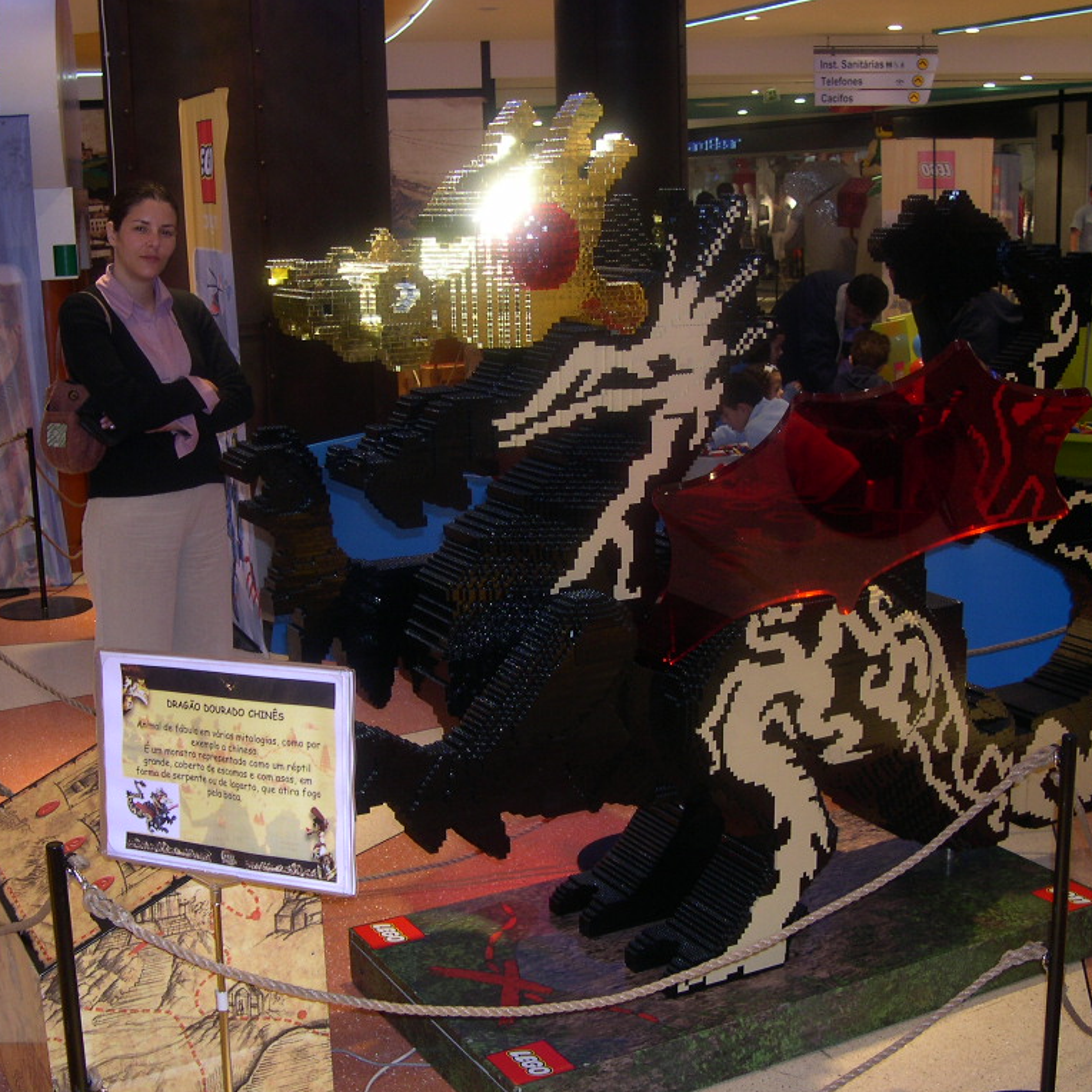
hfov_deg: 37.6
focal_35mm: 45
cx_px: 539
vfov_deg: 37.6
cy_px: 547
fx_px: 1606
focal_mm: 8
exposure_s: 1/60
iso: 100
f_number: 2.8
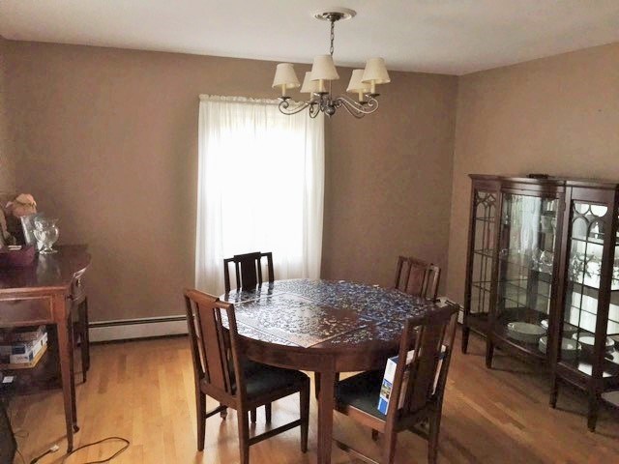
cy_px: 232
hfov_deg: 61.7
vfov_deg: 48.2
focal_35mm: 29
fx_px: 519
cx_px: 310
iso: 200
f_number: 2.2
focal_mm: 4.15
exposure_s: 1/17
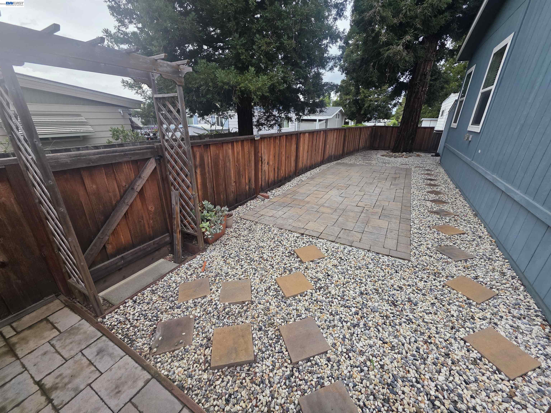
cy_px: 206
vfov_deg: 89.9
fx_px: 207
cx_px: 276
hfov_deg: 106.2
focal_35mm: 13
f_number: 1.9
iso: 100
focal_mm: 2.2
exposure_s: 1/120
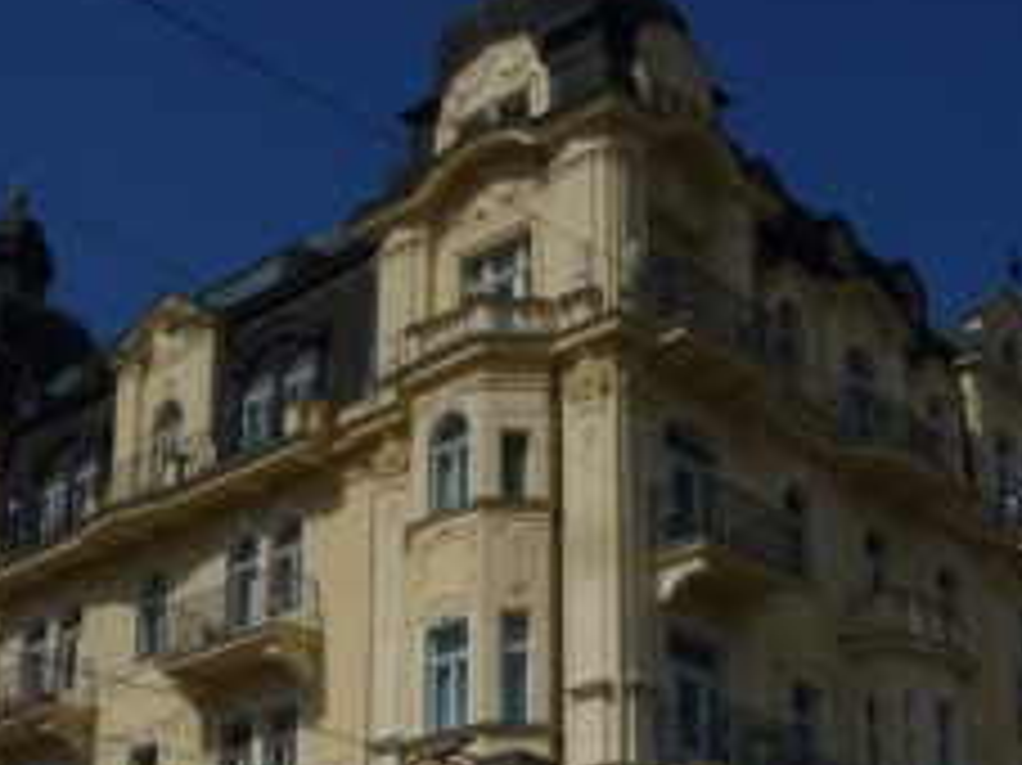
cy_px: 776
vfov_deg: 21.4
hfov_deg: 29.3
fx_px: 1948
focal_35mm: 66
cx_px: 378
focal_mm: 5.4
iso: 100
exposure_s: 1/2000
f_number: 5.6
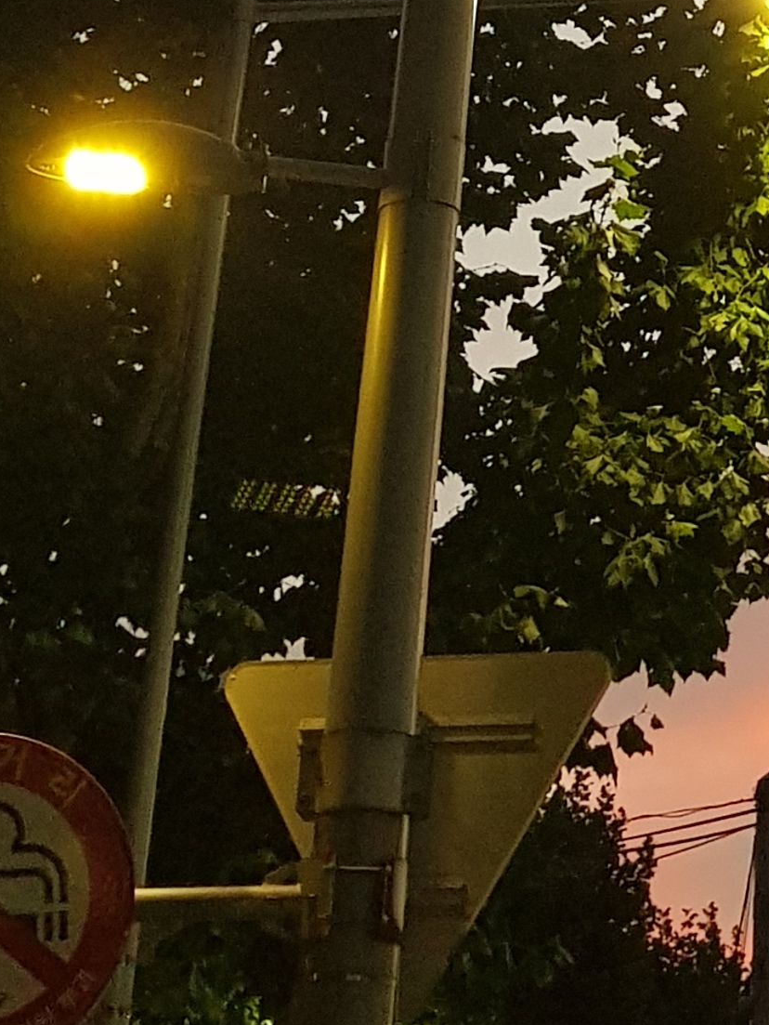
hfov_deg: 15.1
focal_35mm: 95
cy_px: -497
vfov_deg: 18.4
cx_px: 865
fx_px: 2812
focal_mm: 4.2
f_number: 1.7
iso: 320
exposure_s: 1/120
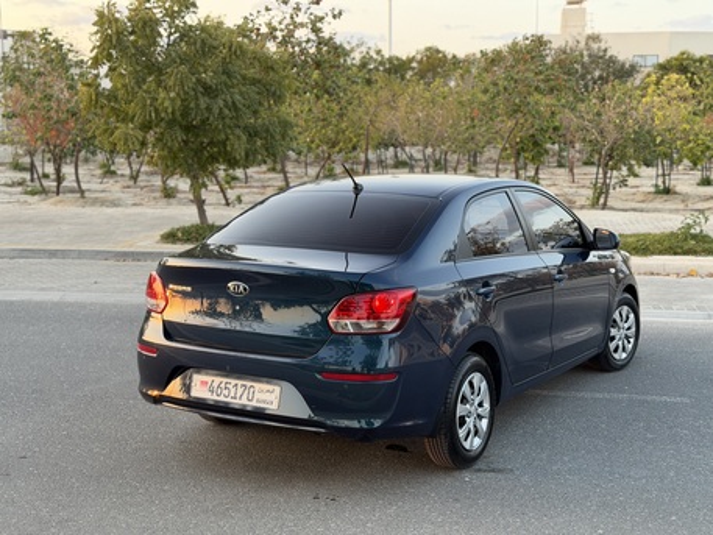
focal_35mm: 48
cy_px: 268
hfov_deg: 39.6
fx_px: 989
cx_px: 356
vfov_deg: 30.3
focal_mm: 6.76
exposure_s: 1/144
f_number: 1.78
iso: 80
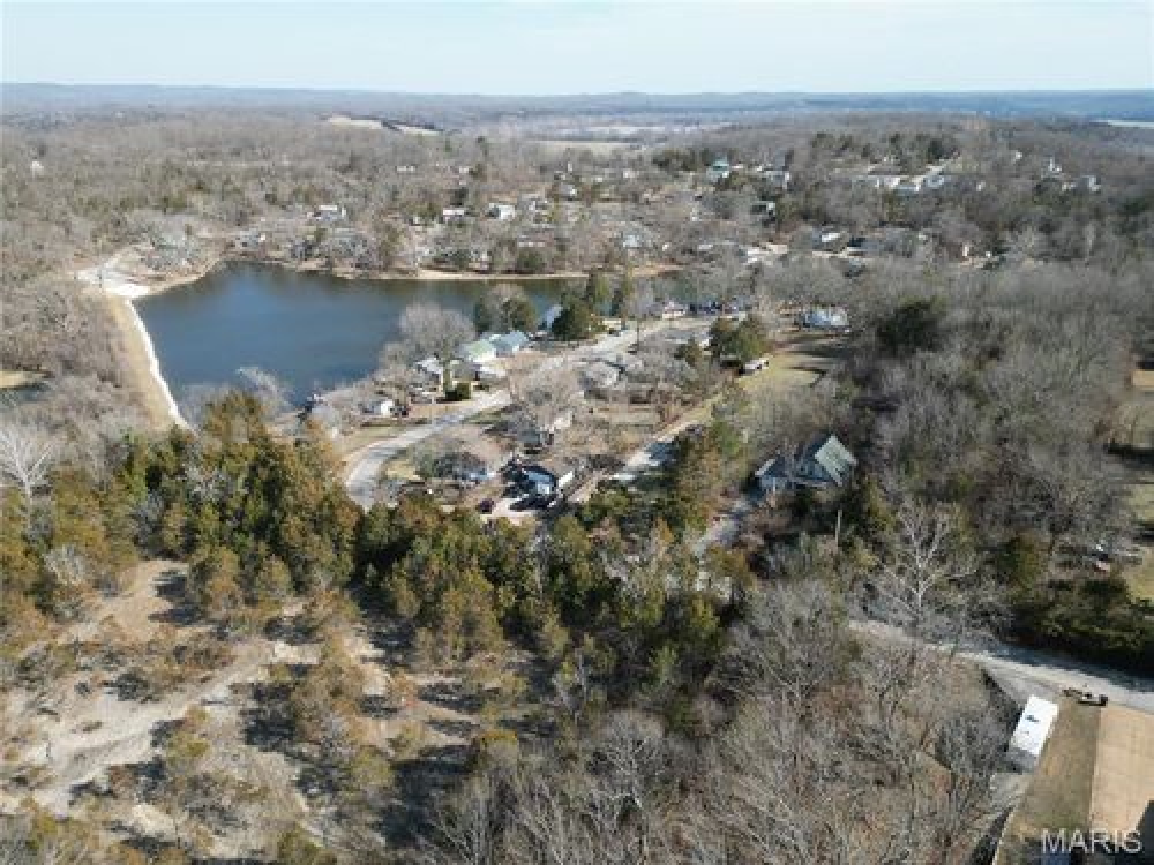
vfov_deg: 56.8
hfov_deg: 71.6
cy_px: 432
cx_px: 577
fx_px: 800
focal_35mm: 24
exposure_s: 1/2000
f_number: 1.7
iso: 200
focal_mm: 6.72
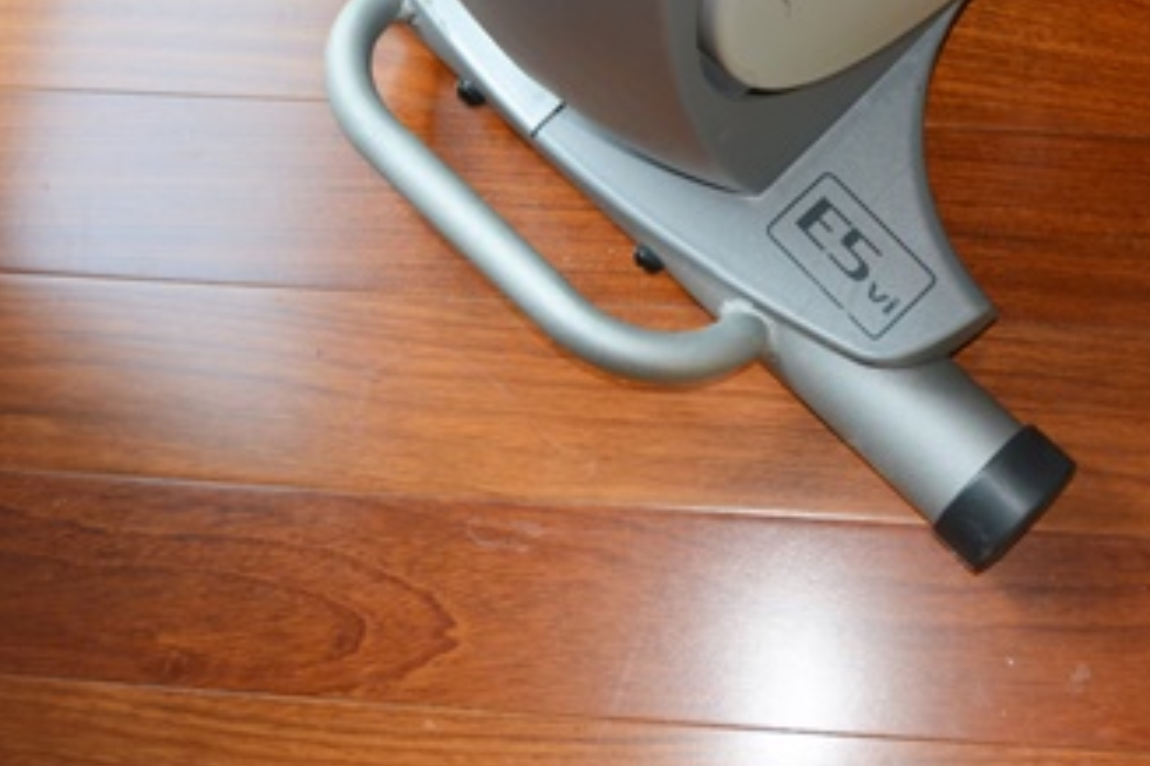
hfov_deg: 30.5
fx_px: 2108
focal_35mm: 66
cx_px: 598
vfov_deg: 20.2
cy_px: 77
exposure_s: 1/80
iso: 400
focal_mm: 24
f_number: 4
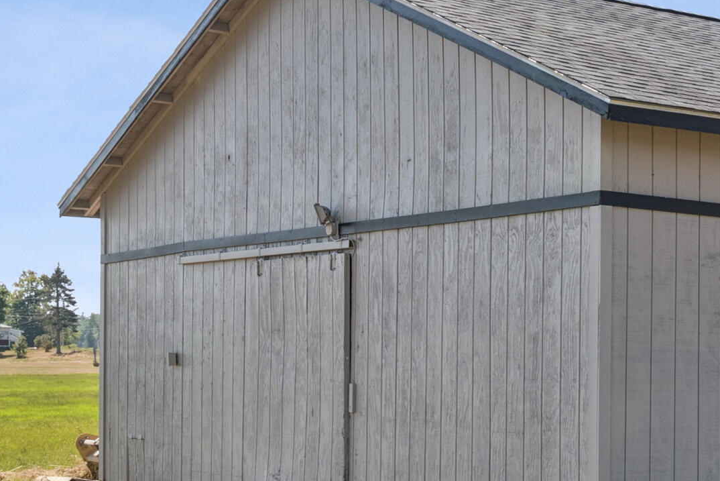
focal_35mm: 81
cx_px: 668
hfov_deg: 24.2
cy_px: 369
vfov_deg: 16.8
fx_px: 1621
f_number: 20
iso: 320
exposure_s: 1/50
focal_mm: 29
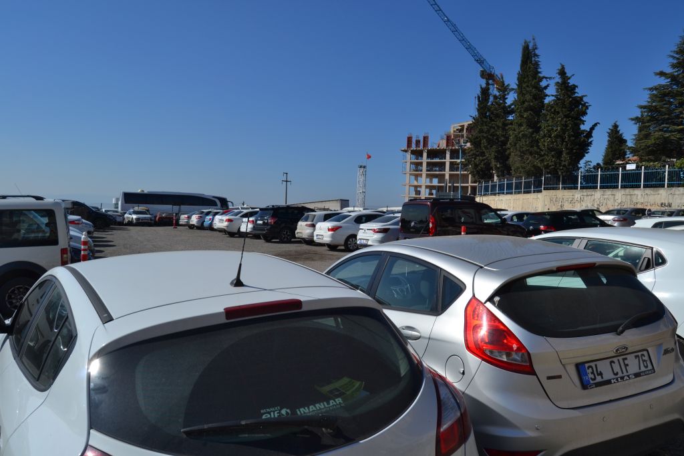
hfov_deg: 67.4
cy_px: 228
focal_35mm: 27
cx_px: 342
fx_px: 513
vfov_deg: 47.9
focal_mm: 18
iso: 100
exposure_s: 1/400
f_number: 10
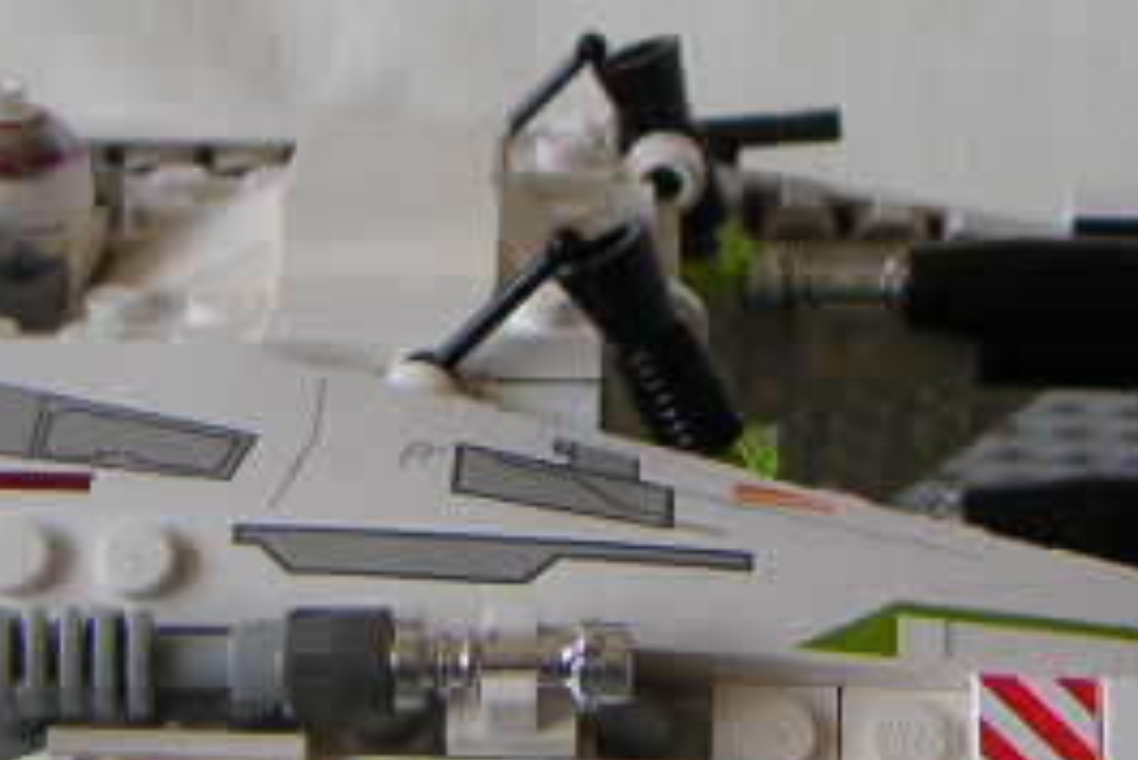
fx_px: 2941
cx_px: 159
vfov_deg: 14.7
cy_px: 481
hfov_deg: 21.5
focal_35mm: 93
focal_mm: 4.8
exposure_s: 1/90
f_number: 2.8
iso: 64
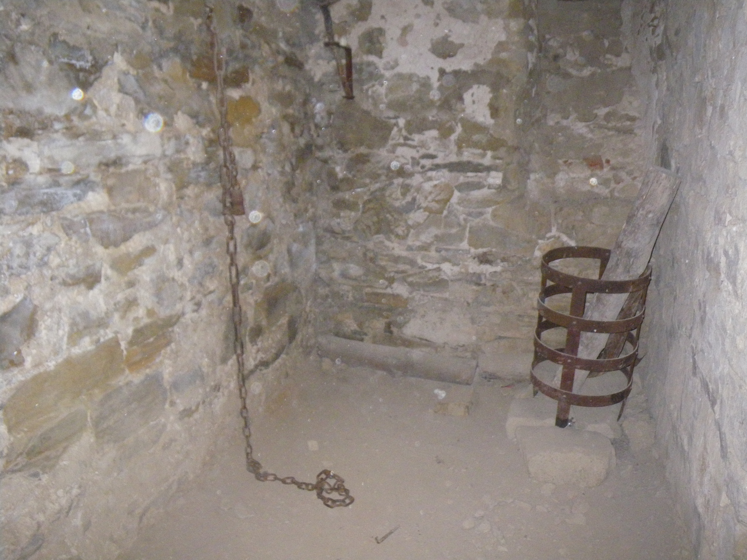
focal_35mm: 28
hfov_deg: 63.4
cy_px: 280
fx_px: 604
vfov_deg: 49.7
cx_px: 374
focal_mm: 5
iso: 500
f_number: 3.5
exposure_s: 1/50
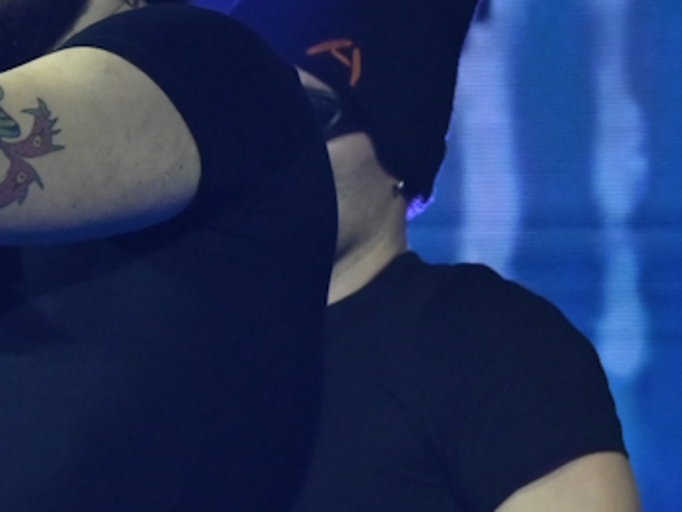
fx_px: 13520
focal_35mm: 686
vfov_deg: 2.2
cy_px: 60
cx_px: -33
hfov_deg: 2.9
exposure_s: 1/500
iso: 3200
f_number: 9
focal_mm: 140
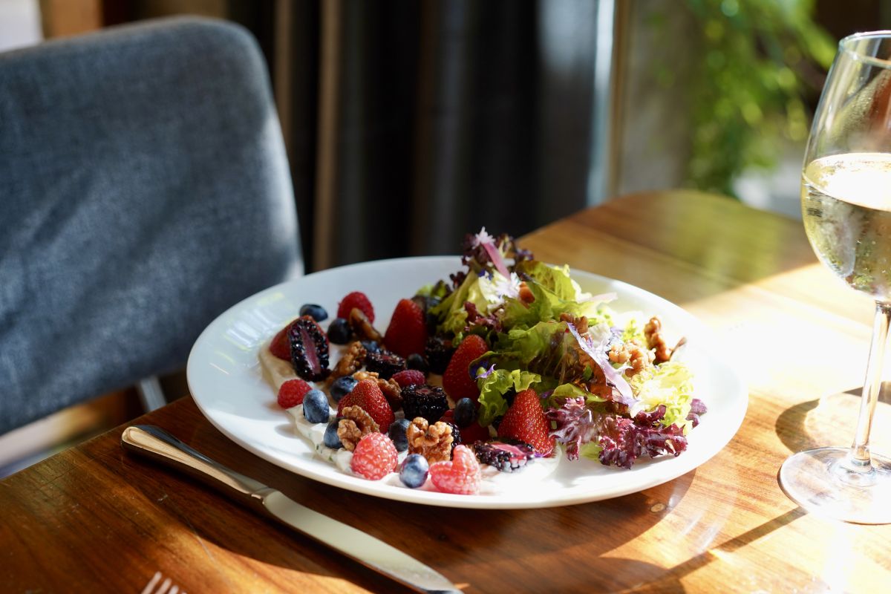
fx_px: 1361
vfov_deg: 24.6
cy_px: 297
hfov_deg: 36.2
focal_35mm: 55
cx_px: 446
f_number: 4
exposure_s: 1/60
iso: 250
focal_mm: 55
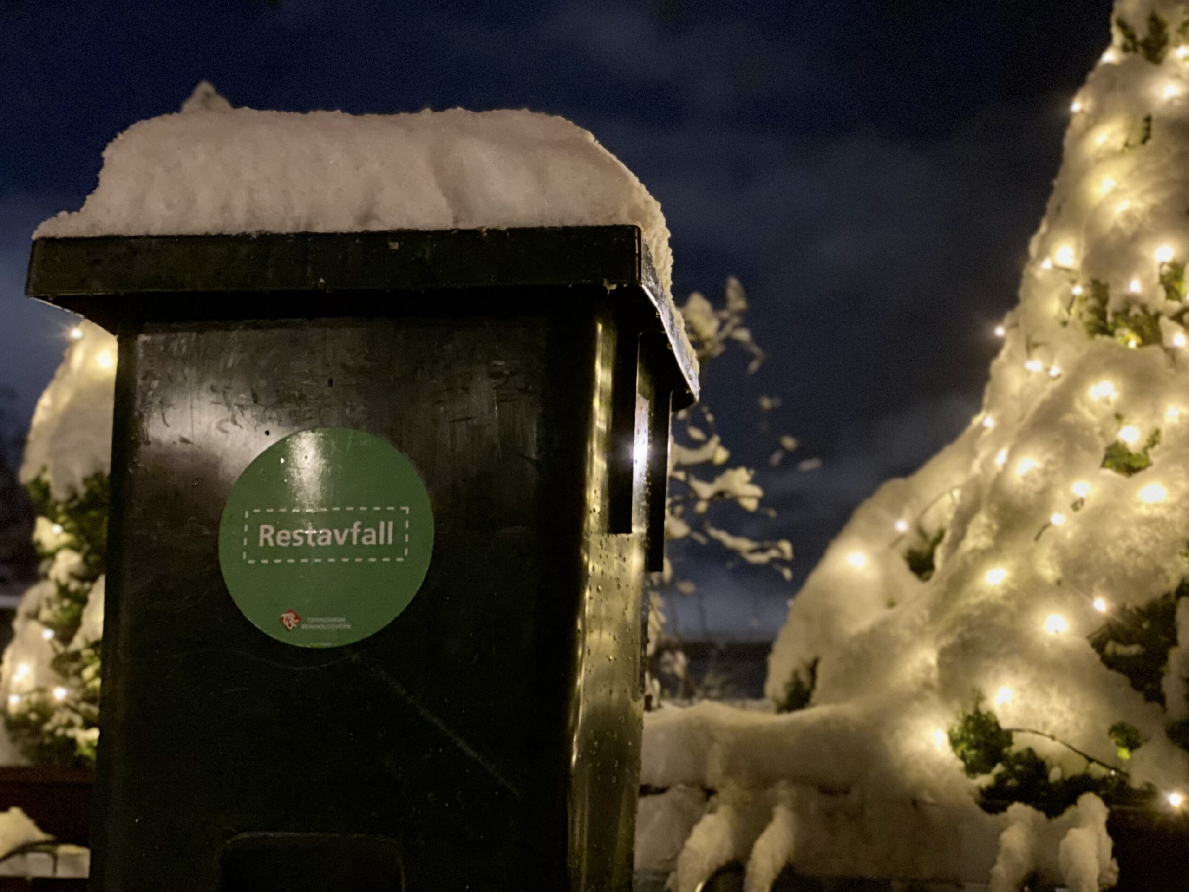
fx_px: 1786
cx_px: 594
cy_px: 446
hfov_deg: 36.8
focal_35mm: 52
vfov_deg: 28.0
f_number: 2
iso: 1600
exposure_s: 1/14
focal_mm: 6
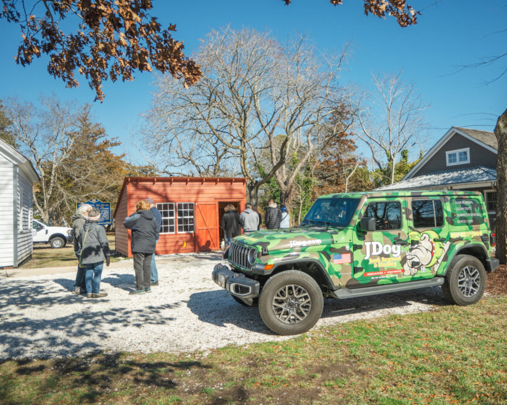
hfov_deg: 61.7
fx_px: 420
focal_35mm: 28
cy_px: 198
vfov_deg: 51.5
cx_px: 303
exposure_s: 1/2000
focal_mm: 16
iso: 140
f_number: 3.5
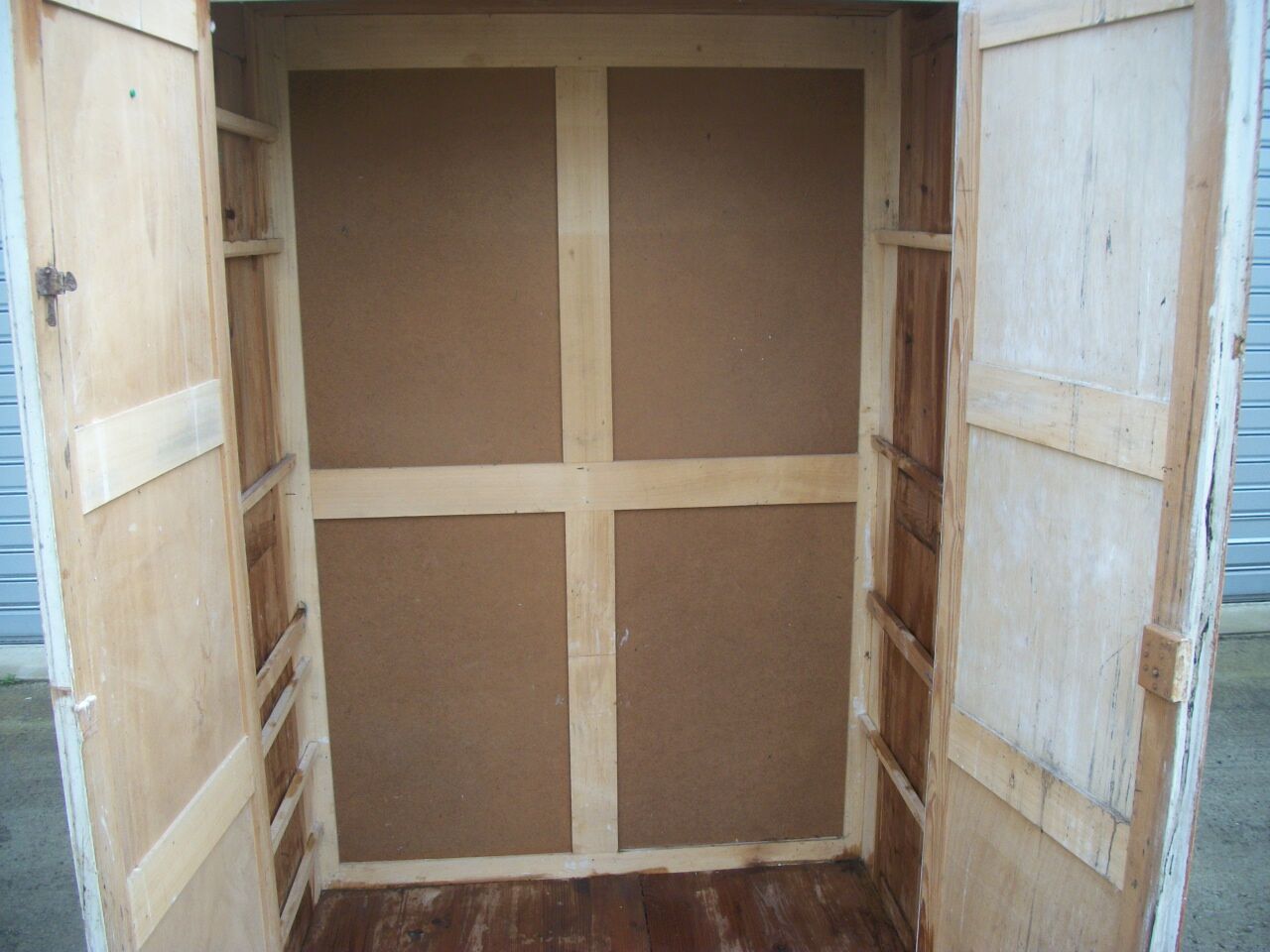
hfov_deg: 56.8
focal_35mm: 32
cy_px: 476
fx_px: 1174
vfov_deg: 44.2
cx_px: 635
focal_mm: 5.7
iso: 80
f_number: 2.9
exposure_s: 1/160
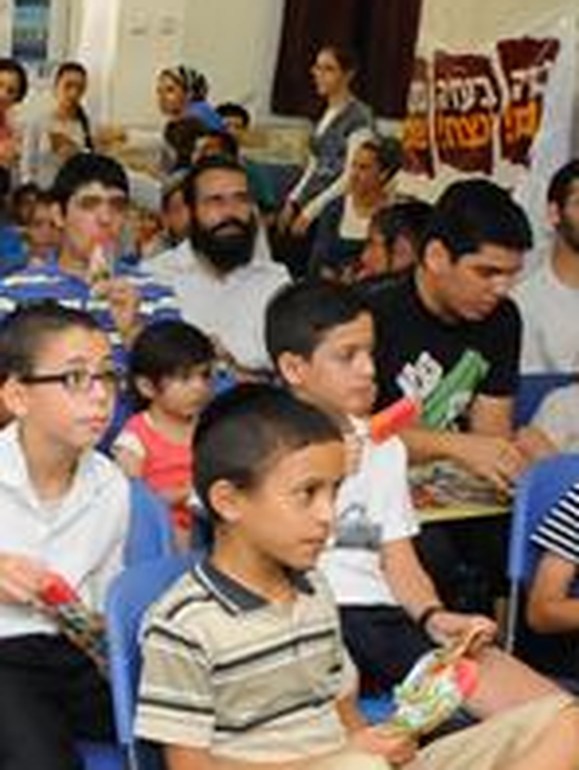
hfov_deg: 14.7
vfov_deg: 21.8
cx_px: -407
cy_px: 477
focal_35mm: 90
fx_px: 2000
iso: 1600
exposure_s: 1/125
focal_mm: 17
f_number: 5.6
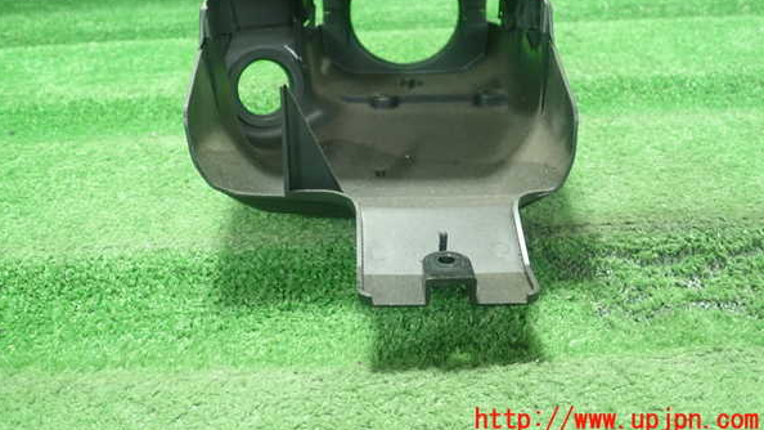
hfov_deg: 59.5
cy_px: 147
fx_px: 668
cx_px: 379
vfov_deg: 35.3
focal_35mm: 33
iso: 800
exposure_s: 1/80
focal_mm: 5.5
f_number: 2.3
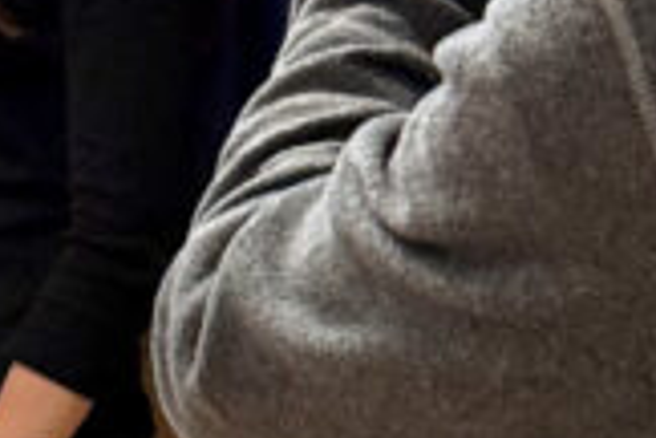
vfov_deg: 4.4
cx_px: -567
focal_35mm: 315
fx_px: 5740
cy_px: 361
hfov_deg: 6.4
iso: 160
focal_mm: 6.76
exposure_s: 1/100
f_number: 1.78
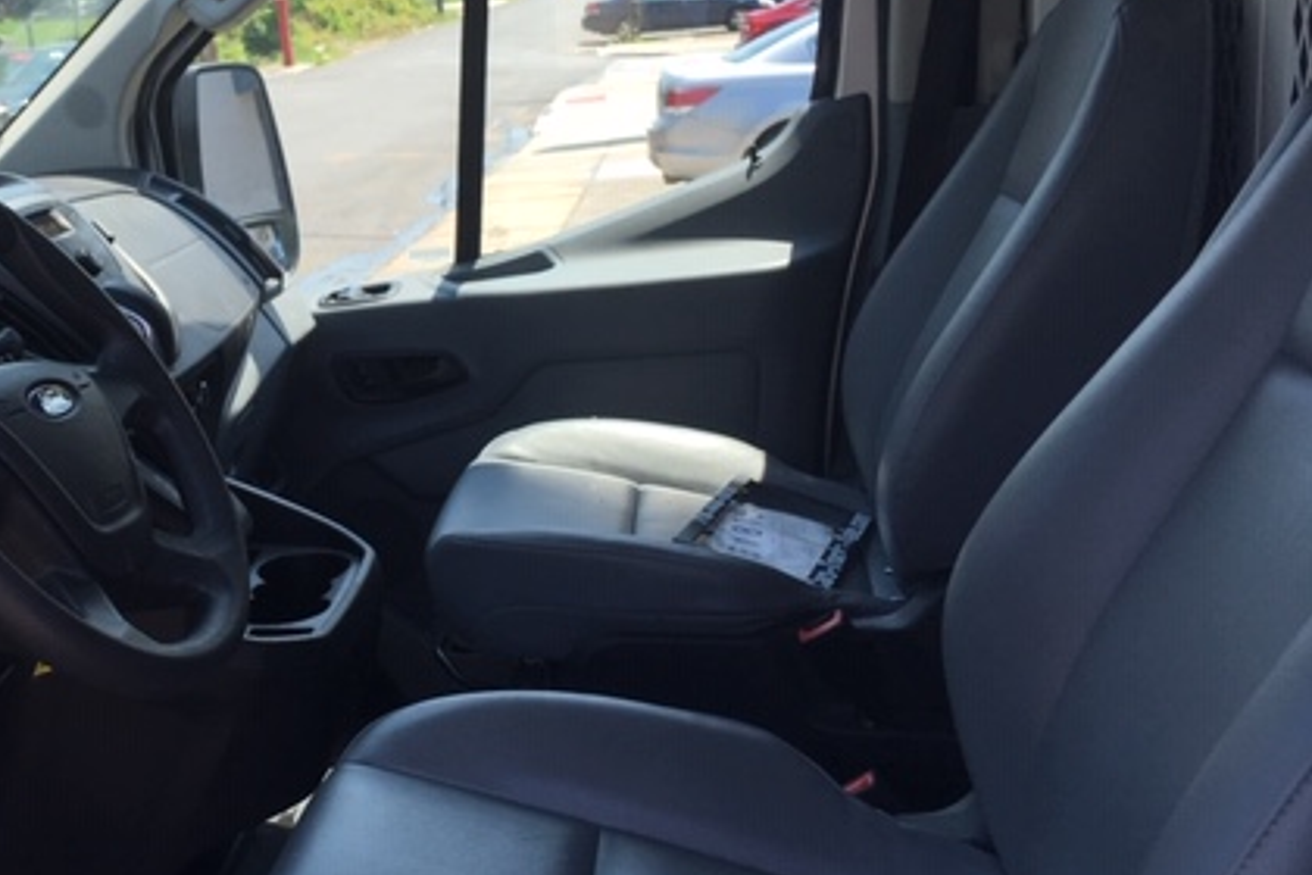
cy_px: 353
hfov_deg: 41.4
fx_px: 1676
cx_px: 319
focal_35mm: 46
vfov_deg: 29.2
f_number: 2.2
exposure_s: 1/452
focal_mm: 4.15
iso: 25
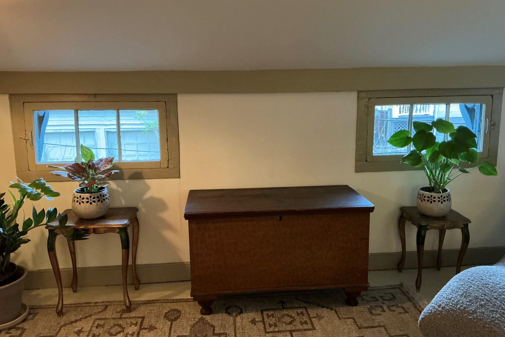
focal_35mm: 30
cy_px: 163
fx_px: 421
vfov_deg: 43.6
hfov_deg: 61.9
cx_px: 255
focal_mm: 3
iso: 500
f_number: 1.8
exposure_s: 1/30
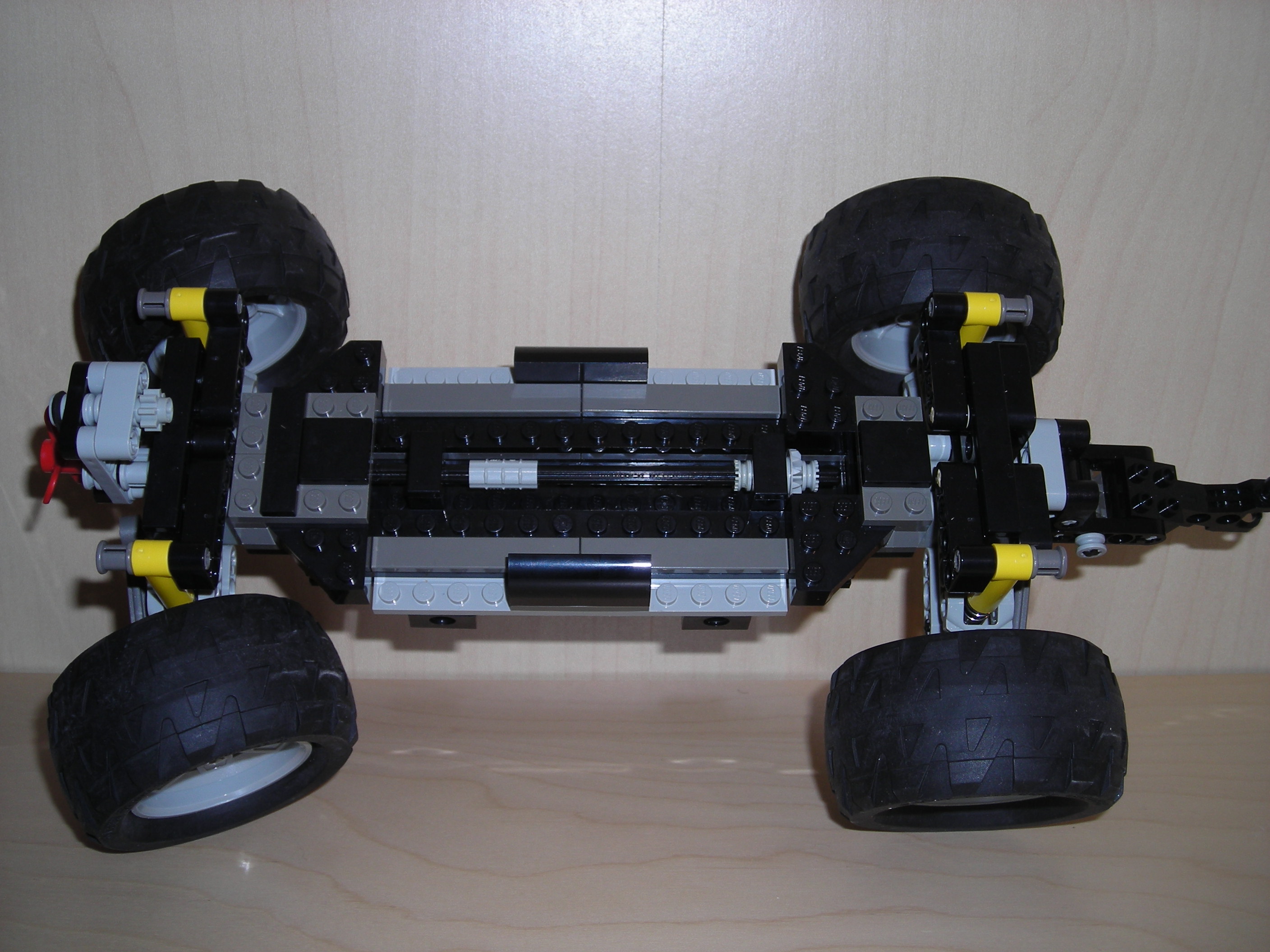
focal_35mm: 41
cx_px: 635
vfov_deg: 35.1
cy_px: 476
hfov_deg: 45.8
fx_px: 1504
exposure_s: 1/60
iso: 50
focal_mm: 6.8
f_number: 3.3
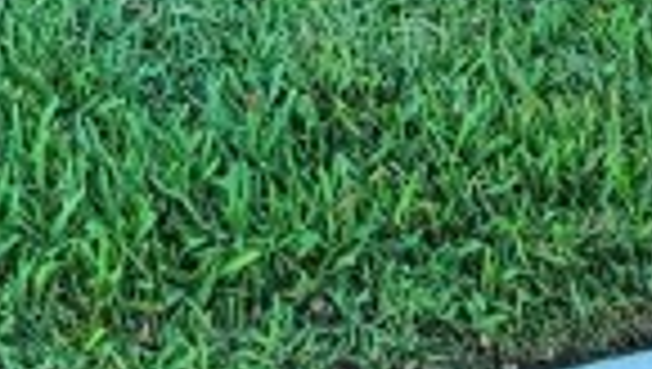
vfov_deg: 7.1
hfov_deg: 19.7
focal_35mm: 100
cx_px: -184
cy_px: -1292
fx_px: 1731
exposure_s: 1/385
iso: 50
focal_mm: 2.2
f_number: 2.2
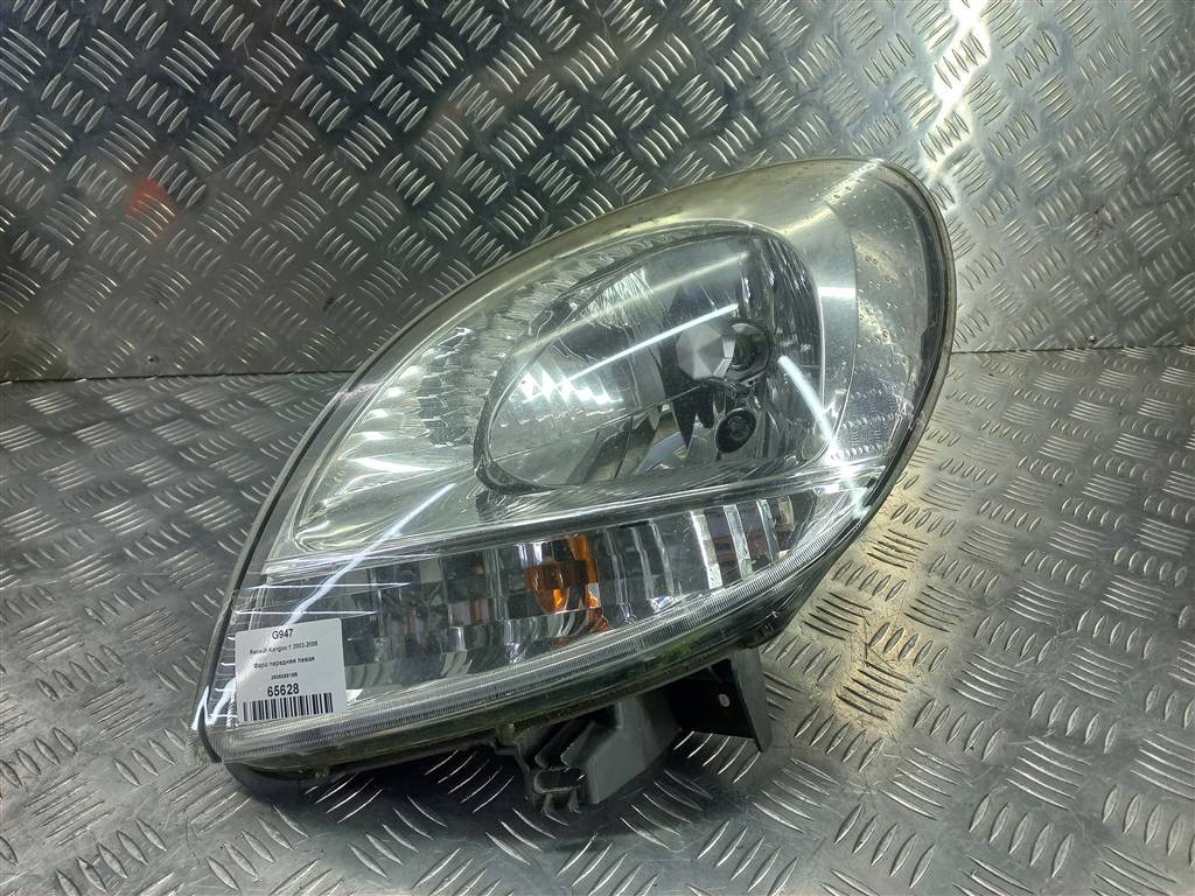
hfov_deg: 69.4
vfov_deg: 54.9
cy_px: 448
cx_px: 598
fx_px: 863
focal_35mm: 25
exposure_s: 1/50
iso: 40
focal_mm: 4.6
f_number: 1.8
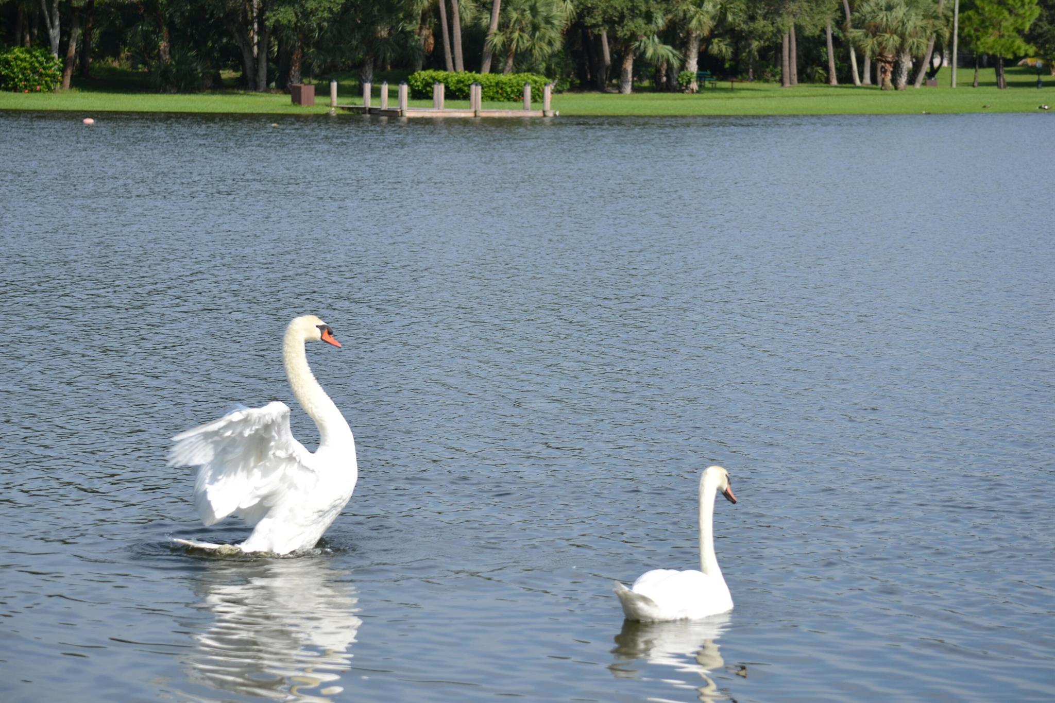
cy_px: 352
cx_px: 528
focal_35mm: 129
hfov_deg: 15.9
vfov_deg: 10.6
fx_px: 3780
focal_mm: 86
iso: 100
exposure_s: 1/500
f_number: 5.6
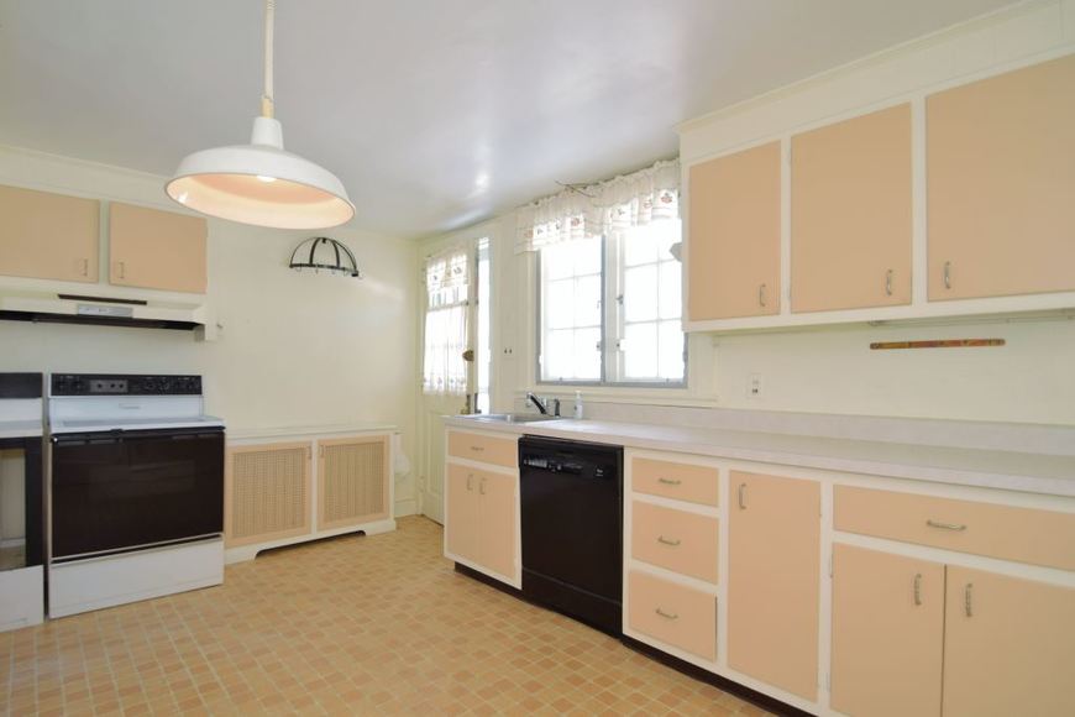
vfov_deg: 69.7
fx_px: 515
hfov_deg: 92.4
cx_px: 538
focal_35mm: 17
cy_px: 358
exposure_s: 1/60
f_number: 3.5
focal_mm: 11.5
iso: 100
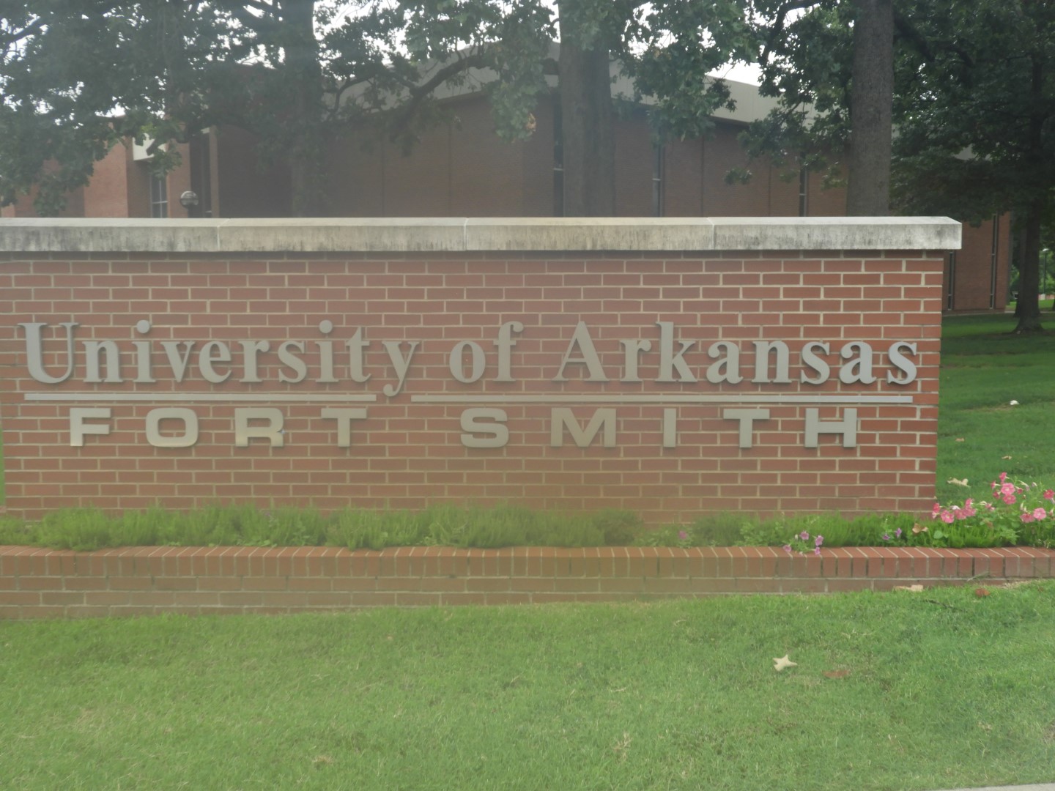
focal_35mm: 35
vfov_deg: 40.7
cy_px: 396
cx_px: 528
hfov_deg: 52.6
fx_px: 1067
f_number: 3.8
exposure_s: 1/160
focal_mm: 6.3
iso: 100
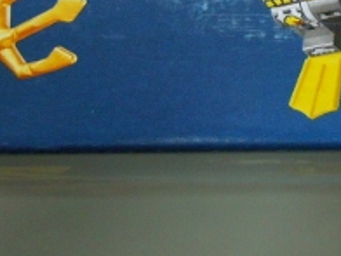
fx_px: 965
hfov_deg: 19.7
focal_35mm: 98
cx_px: 306
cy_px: -52
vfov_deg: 14.6
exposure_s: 1/15
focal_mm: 5.4
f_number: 3.5
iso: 400
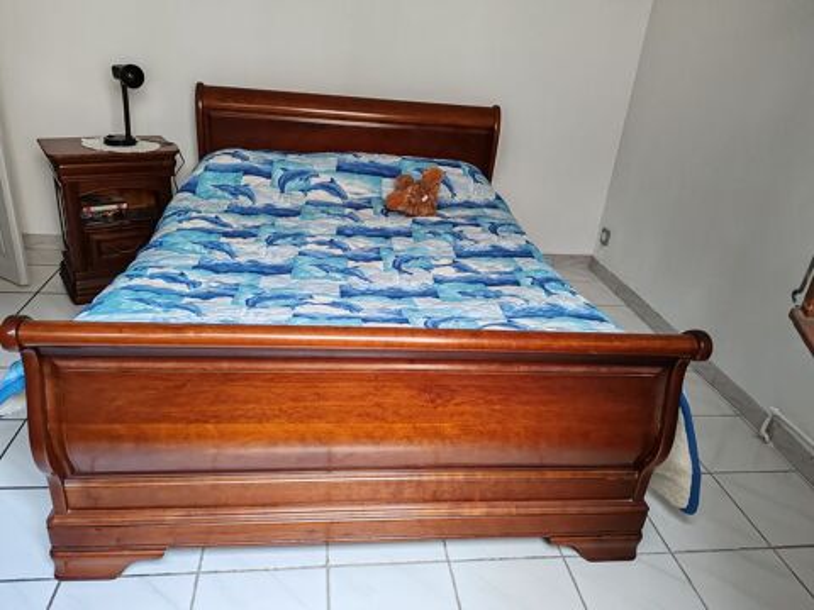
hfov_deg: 65.3
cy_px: 305
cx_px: 407
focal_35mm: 27
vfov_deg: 51.4
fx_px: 635
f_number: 1.9
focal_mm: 6.12
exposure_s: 1/100
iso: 1000
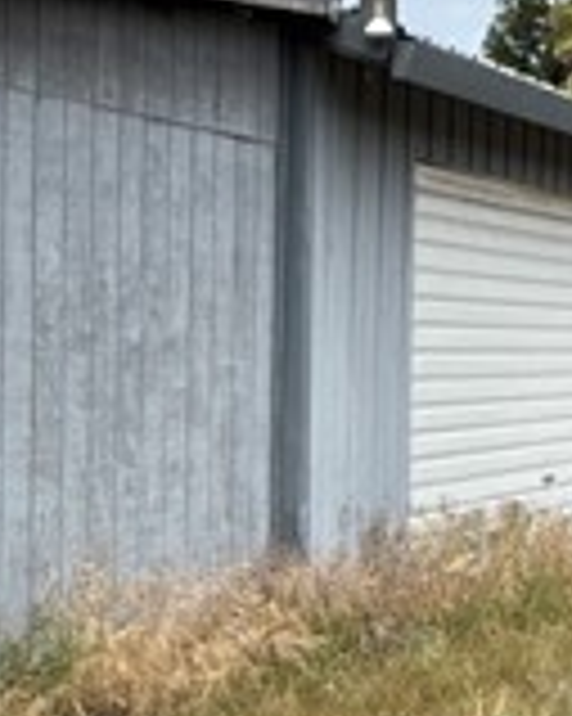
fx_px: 1864
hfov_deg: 17.4
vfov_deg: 21.6
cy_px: 495
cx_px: 216
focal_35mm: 88
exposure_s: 1/2342
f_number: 2.2
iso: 50
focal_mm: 2.22
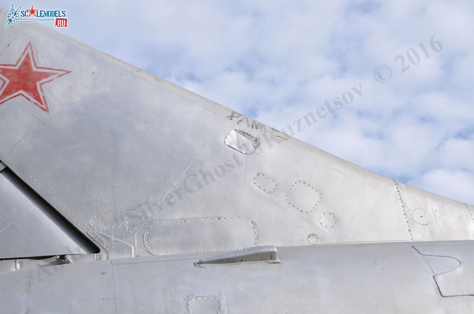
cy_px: 157
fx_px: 986
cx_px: 237
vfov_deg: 18.1
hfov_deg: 27.0
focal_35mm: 75
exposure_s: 1/320
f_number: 8
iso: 200
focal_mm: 50
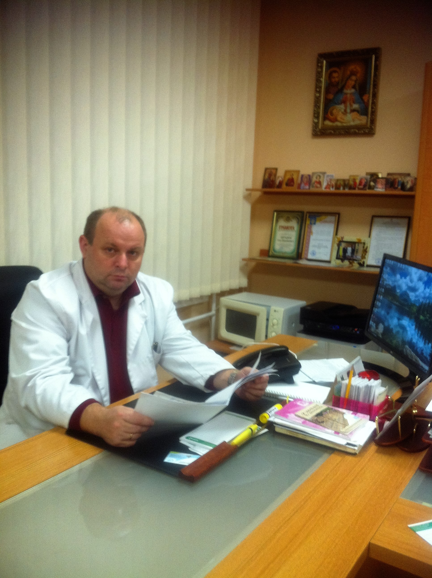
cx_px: 216
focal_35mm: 35
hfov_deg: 40.6
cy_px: 289
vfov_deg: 52.7
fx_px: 584
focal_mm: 3.85
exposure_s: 1/15
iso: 100
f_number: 2.8
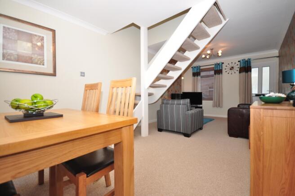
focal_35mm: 15
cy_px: 98
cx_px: 148
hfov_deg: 100.4
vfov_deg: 77.2
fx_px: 123
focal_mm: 10
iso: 200
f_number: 4.5
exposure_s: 1/60
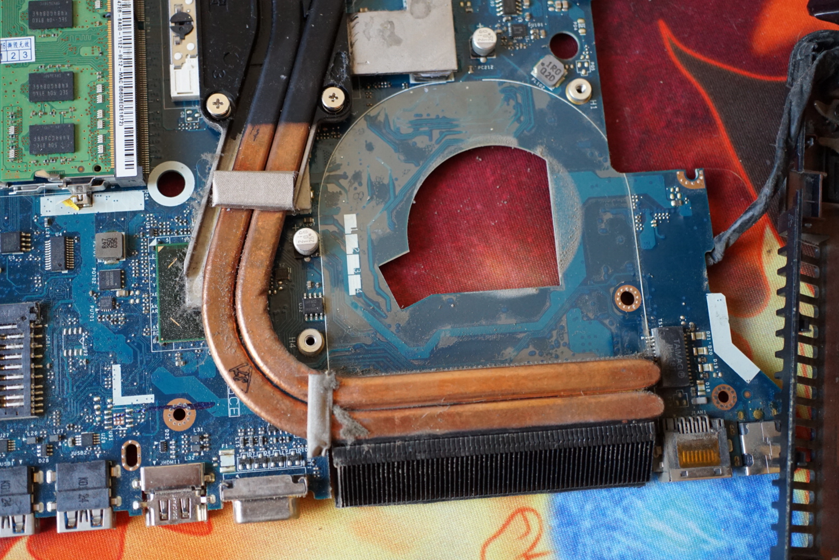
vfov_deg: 29.9
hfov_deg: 43.6
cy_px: 280
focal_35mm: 45
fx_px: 1049
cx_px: 420
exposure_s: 1/60
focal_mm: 30
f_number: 3.5
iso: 1600
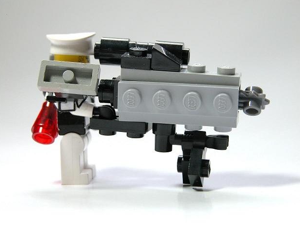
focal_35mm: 120
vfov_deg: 12.3
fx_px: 1040
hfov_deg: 16.4
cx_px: 152
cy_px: 114
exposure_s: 1/56.6
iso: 100
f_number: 3.7
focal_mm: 29.5
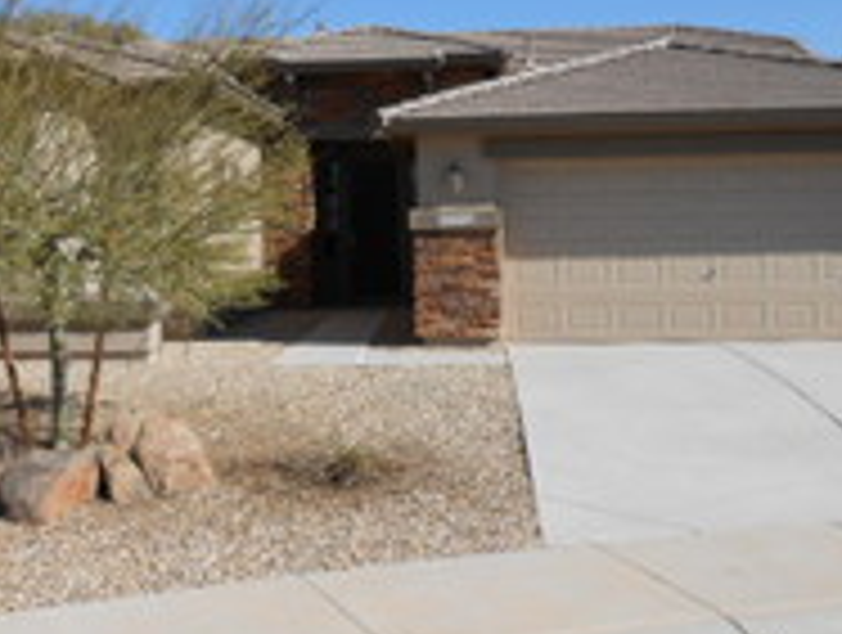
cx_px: 342
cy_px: 202
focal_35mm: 48
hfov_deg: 39.4
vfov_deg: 30.1
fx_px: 1170
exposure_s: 1/1250
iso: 80
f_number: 3.5
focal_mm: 4.6
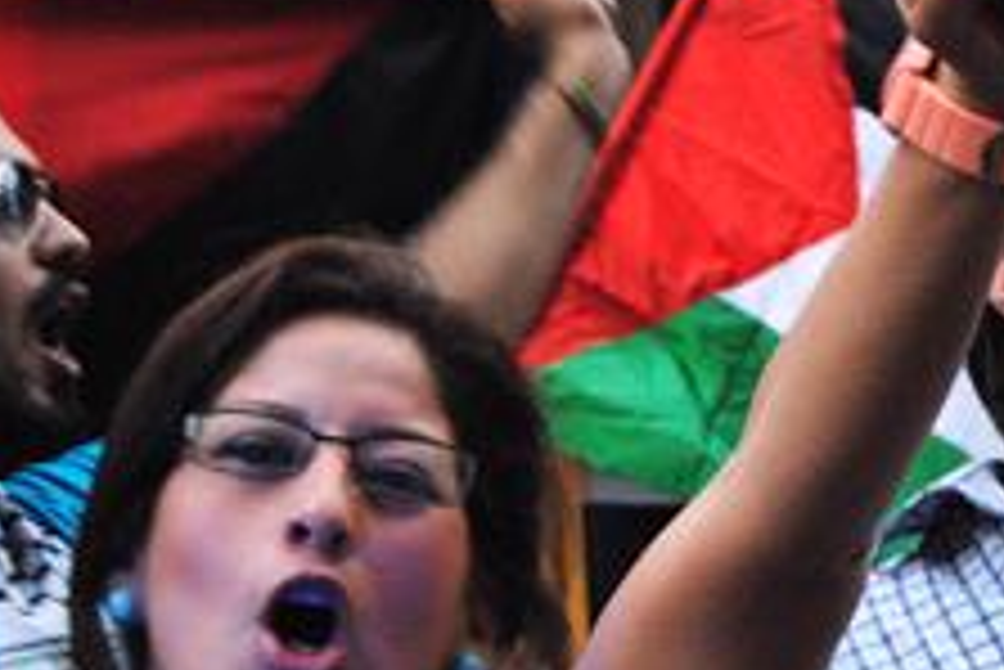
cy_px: 391
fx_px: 4800
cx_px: 851
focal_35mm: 172
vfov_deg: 8.0
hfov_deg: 11.9
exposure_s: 1/80
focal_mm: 40
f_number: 6.3
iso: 800
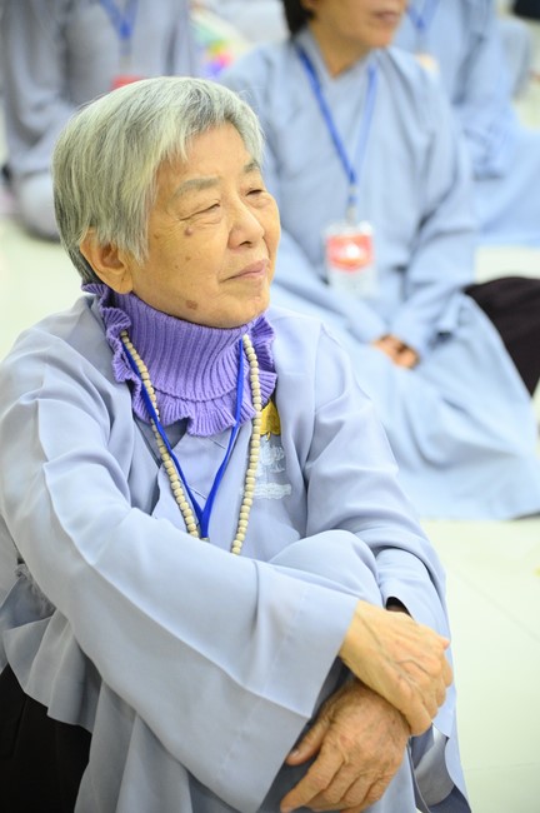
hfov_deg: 12.2
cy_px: 406
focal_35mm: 112
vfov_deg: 18.3
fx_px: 2525
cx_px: 270
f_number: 4
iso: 8000
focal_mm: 112
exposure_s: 1/160
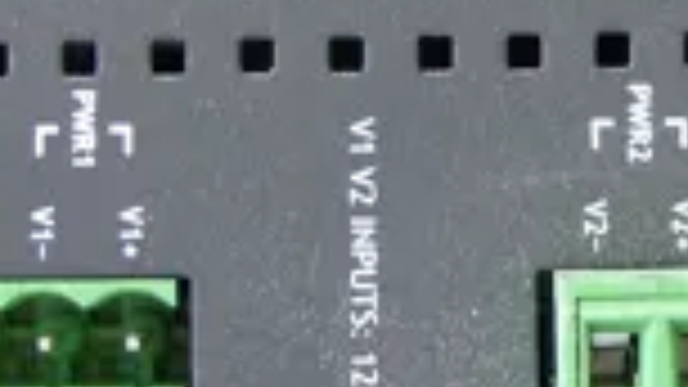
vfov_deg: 7.6
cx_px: 468
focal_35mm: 159
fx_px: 2900
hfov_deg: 13.5
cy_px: -20
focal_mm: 6
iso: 80
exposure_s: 1/80
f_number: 2.7
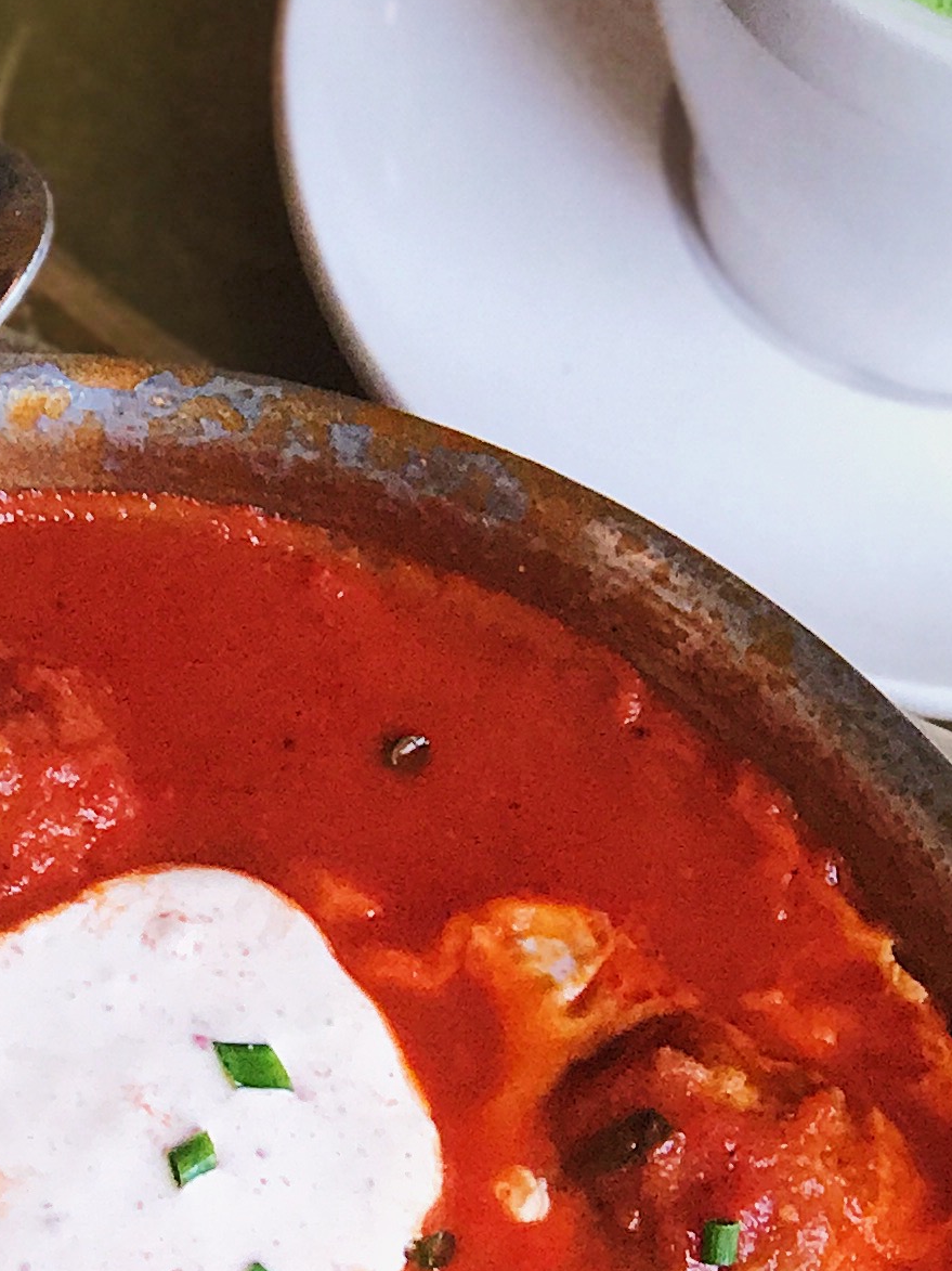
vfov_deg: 10.1
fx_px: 7191
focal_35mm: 196
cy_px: 996
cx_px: -68
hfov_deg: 7.5
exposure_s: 1/60
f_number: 2.8
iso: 125
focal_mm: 6.6
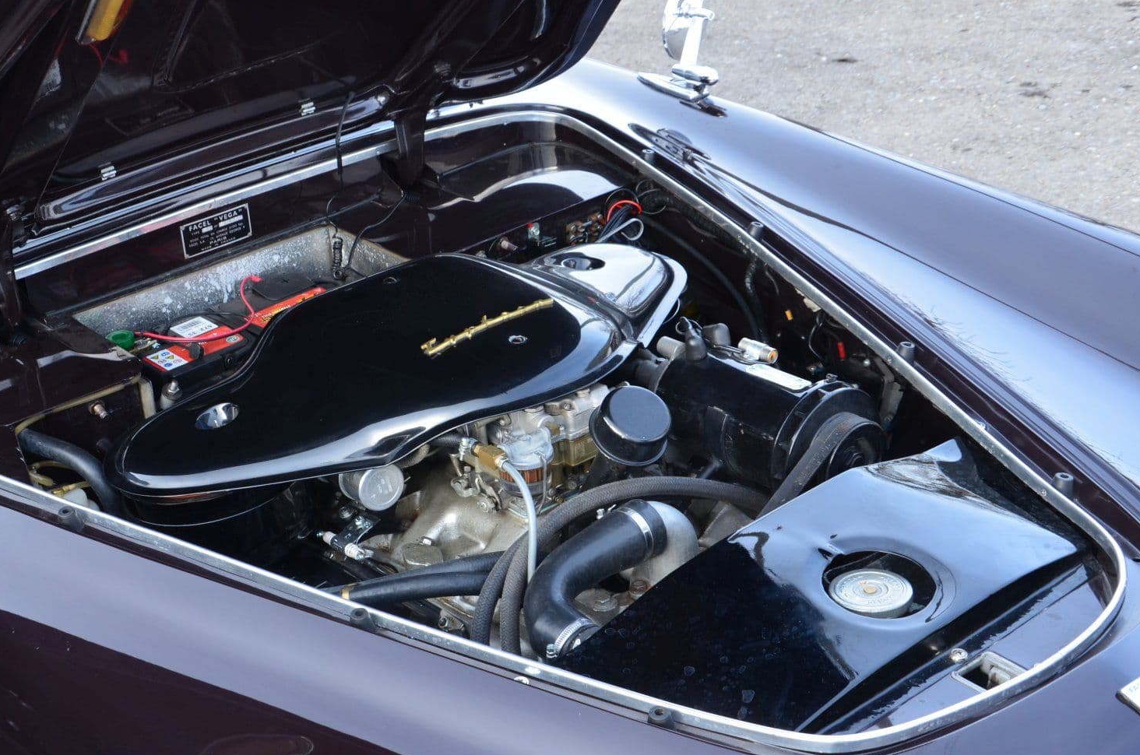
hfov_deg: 33.9
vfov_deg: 22.9
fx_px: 1865
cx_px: 460
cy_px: 462
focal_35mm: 59
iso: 400
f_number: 9.5
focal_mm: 32
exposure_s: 1/45
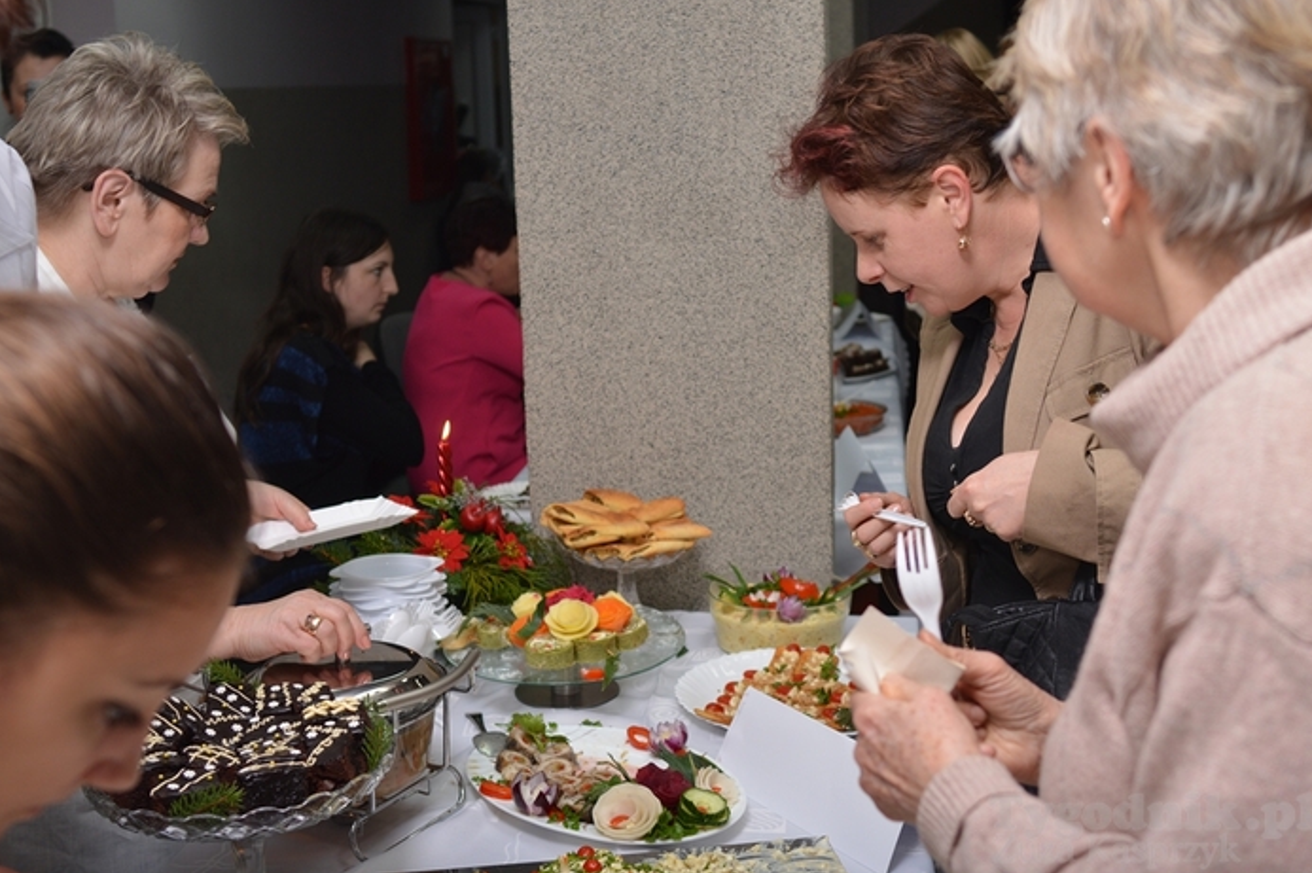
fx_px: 1566
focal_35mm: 43
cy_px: 436
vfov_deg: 31.1
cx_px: 657
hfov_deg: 45.5
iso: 200
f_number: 4
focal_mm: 28
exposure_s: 1/200
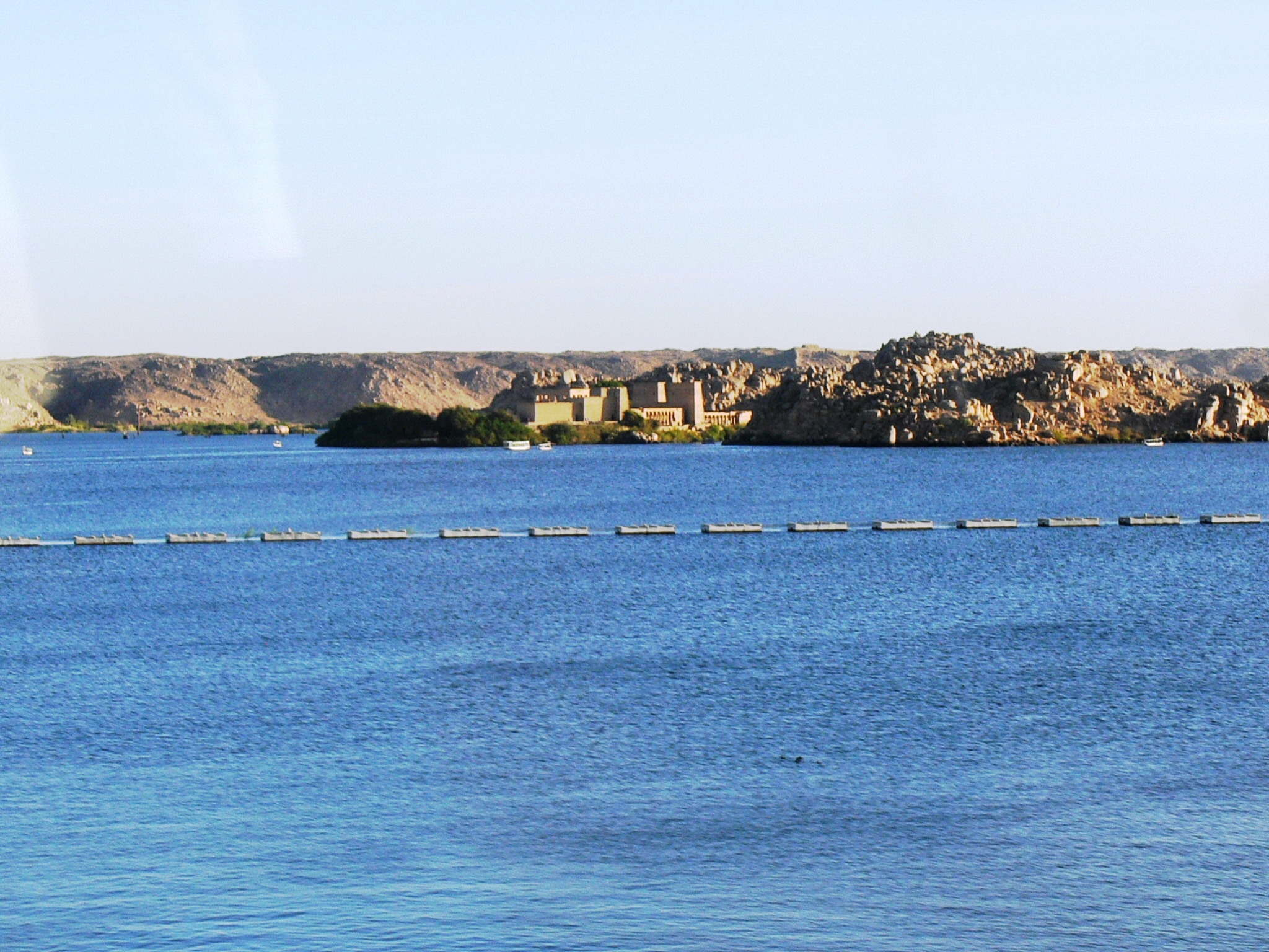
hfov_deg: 19.8
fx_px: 3629
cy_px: 476
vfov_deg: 14.9
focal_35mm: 99
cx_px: 634
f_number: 5.6
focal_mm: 13.9
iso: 80
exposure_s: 1/100
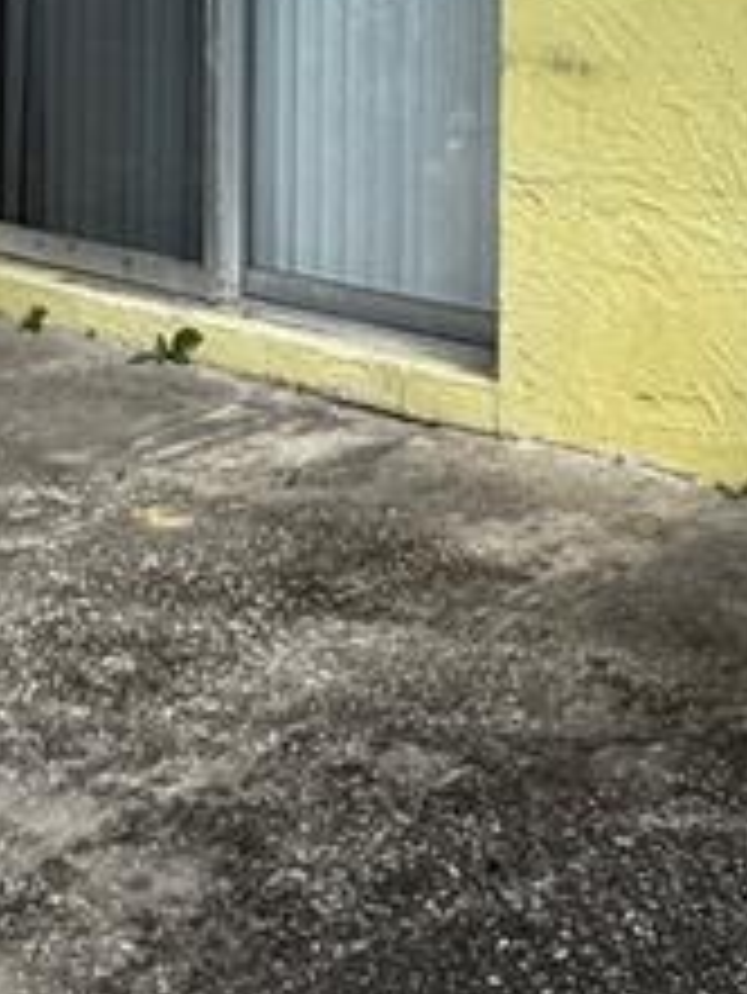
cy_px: -247
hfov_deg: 19.4
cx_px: 490
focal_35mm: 76
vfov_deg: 23.2
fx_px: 2185
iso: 50
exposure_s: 1/889
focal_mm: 2.22
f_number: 2.2
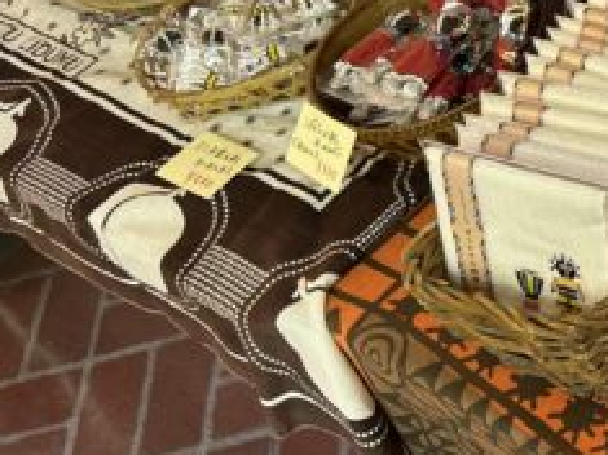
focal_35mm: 83
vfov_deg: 17.4
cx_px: 887
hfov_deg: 20.5
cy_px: 14
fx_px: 1457
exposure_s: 1/60
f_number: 1.5
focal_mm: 5.7
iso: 80
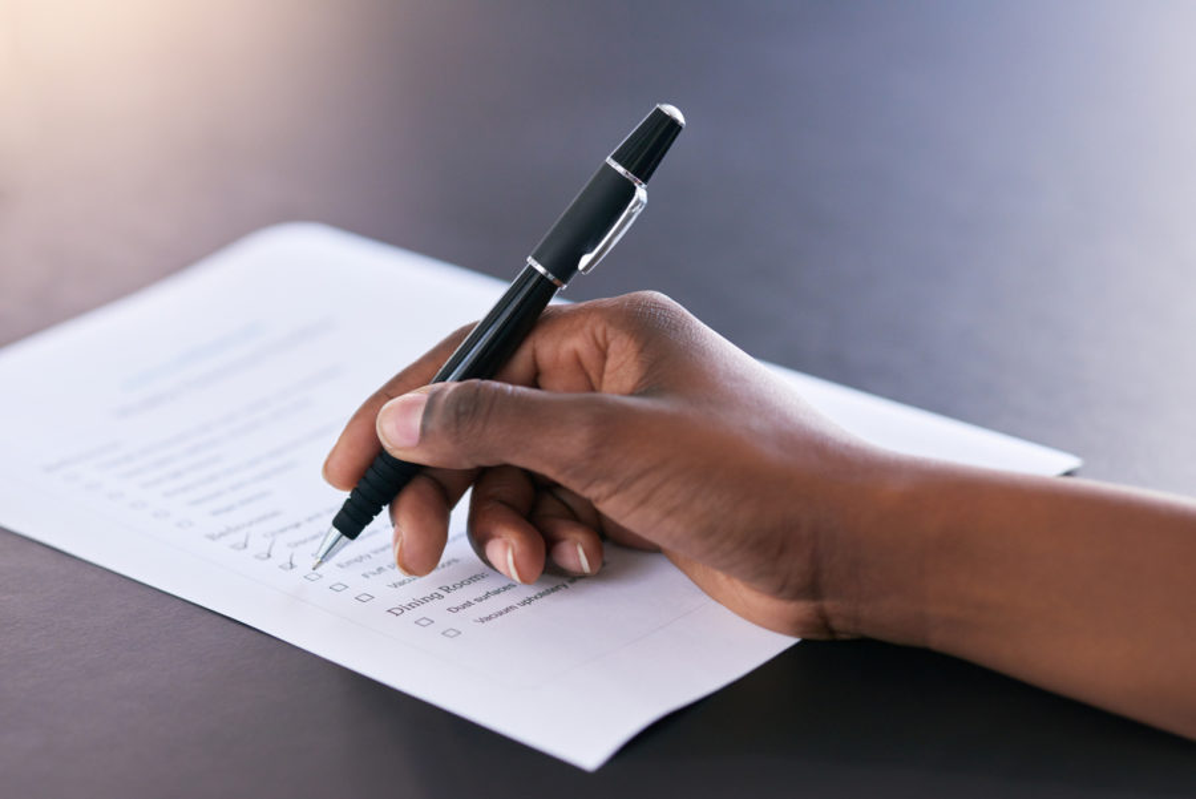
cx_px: 598
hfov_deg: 23.9
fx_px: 2825
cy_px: 400
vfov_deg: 16.1
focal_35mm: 85
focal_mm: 85
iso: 400
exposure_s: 1/125
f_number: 2.8
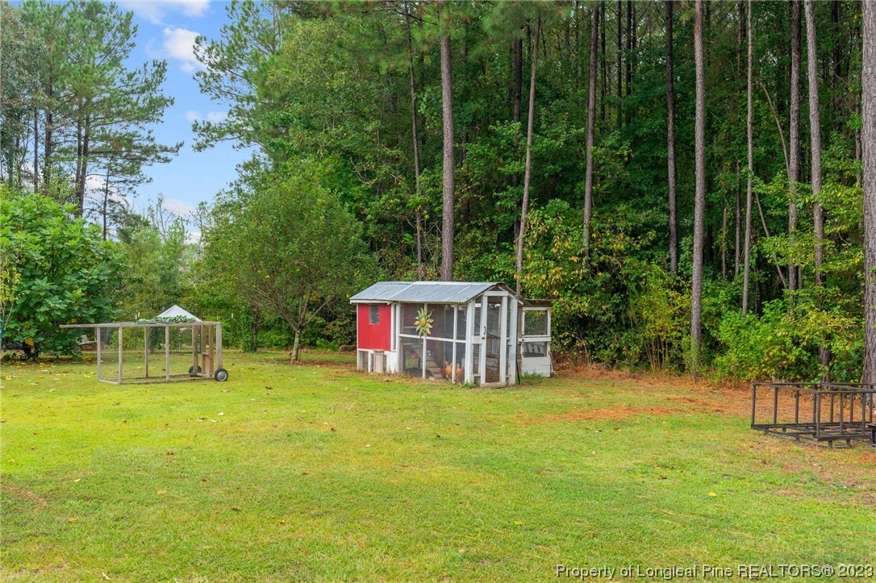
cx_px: 438
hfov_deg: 54.5
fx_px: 851
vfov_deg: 37.8
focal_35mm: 35
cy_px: 292
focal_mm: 35
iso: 250
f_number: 8
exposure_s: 1/50
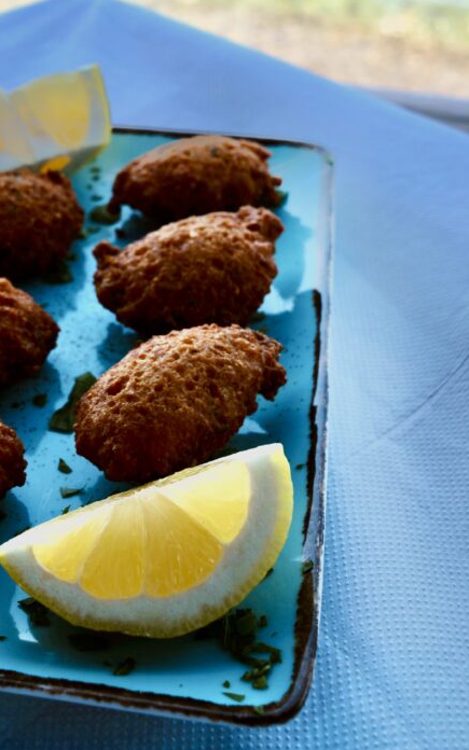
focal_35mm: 54
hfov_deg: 23.7
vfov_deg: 36.4
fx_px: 1104
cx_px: 103
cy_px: 162
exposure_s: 1/250
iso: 100
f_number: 6.3
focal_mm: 24
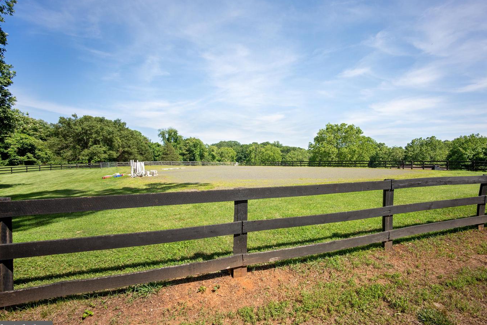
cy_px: 166
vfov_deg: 73.7
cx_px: 256
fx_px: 216
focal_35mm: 16
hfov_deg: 96.7
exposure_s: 1/1250
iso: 200
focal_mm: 15
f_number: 5
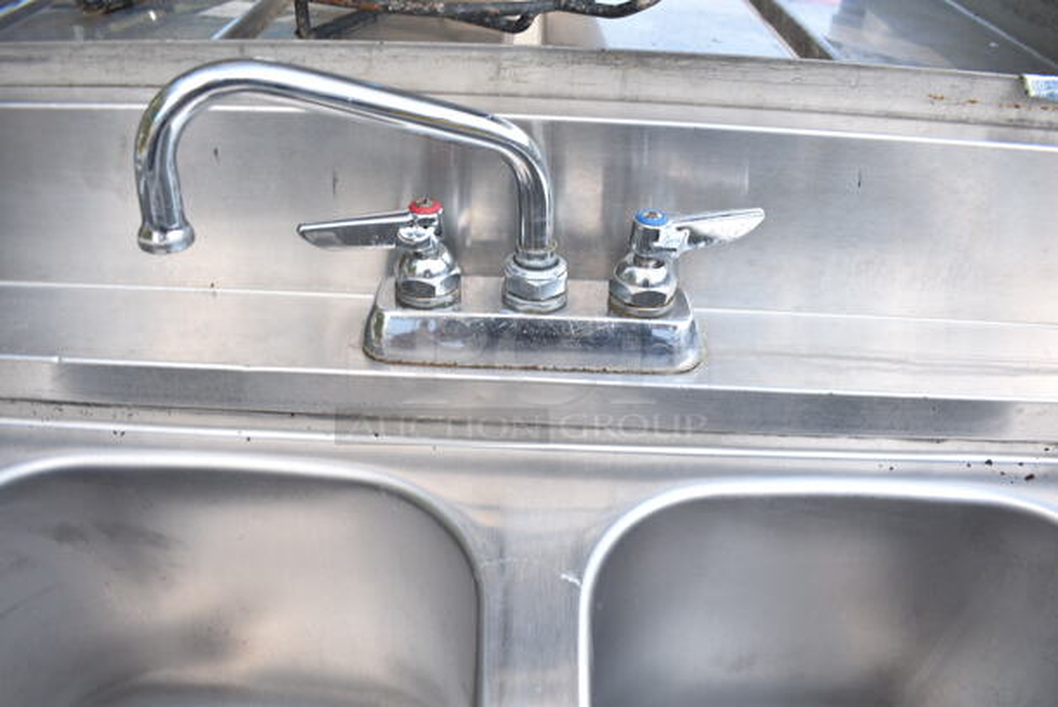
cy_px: 354
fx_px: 794
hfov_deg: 67.3
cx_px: 529
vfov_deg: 48.0
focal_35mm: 27
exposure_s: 1/60
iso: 100
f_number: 5
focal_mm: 18
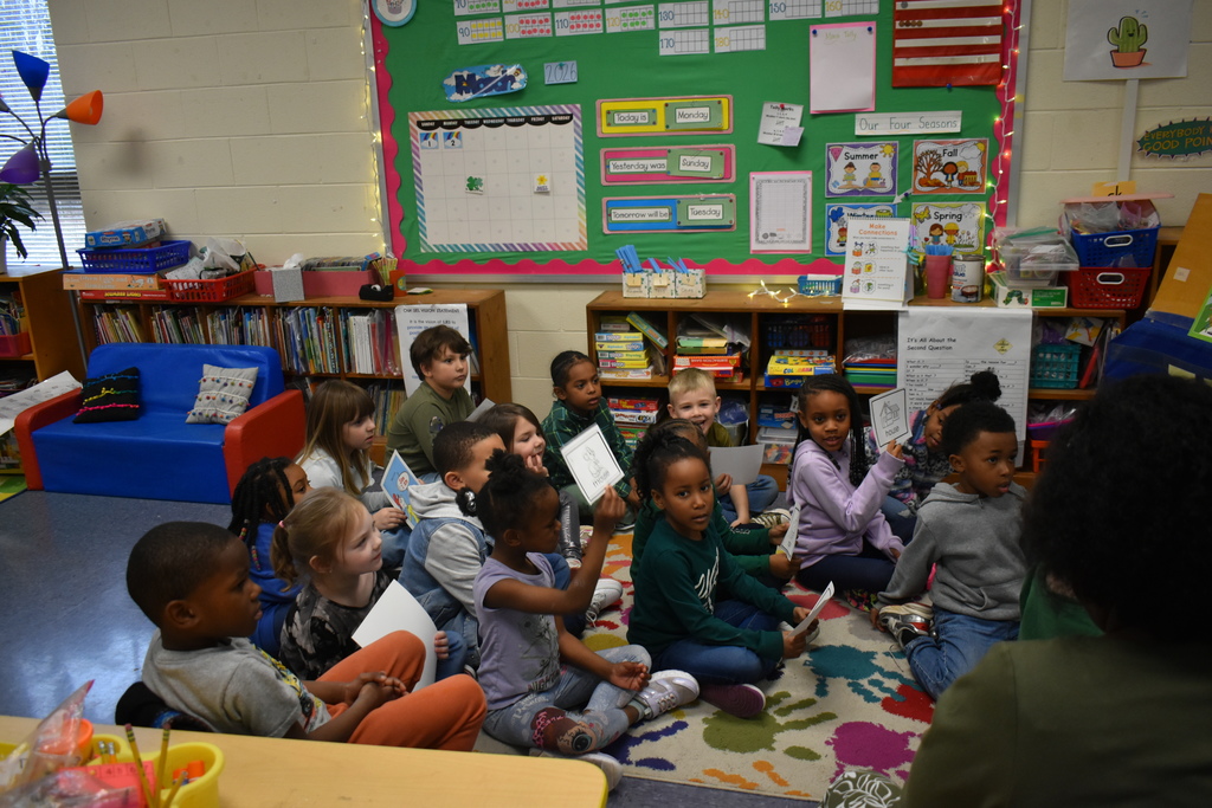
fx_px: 1010
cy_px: 404
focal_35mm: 30
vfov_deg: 43.6
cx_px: 606
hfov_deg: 61.9
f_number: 3.8
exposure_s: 1/125
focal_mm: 20
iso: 1100
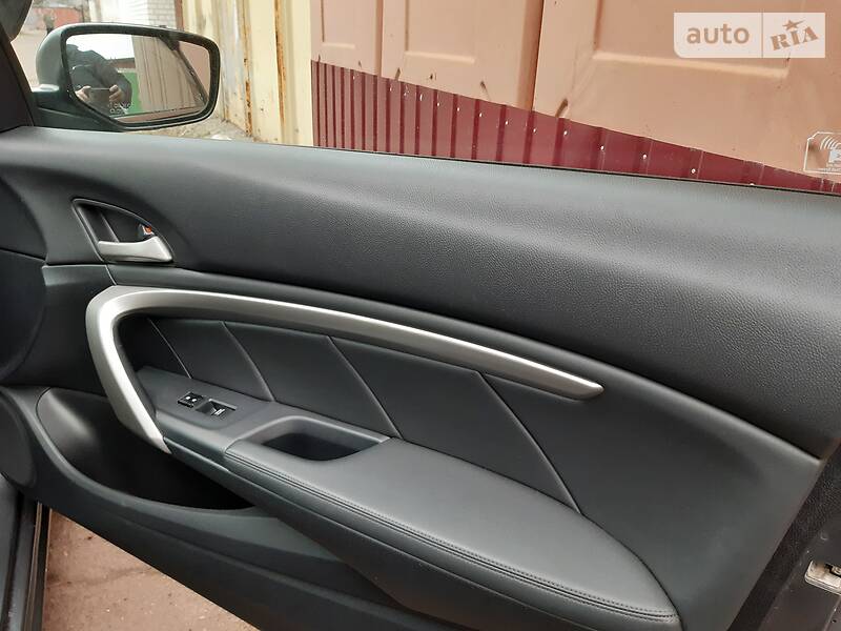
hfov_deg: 67.3
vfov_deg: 53.1
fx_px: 632
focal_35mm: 26
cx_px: 420
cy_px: 316
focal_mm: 3.9
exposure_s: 1/50
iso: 250
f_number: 1.7
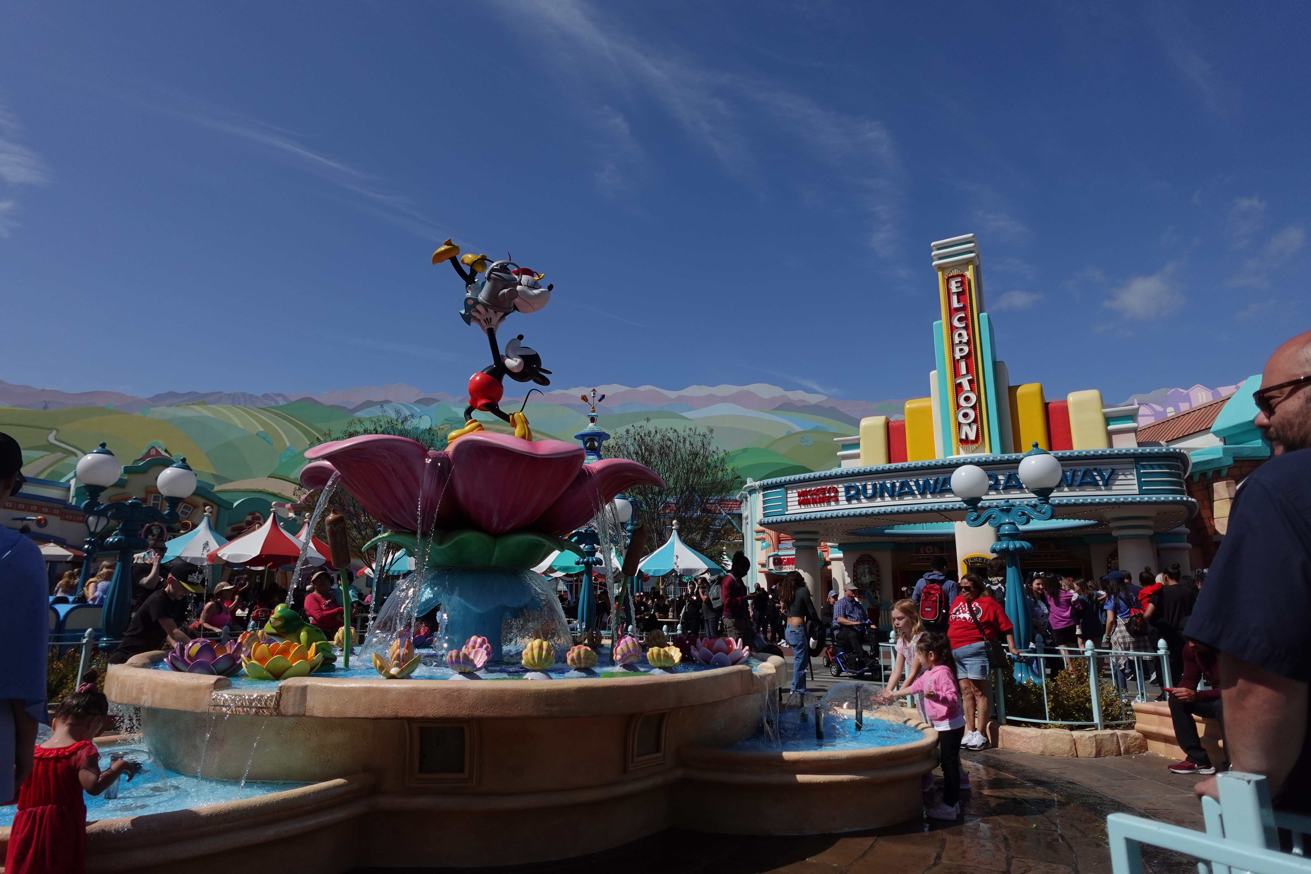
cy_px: 437
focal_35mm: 20
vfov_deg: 61.9
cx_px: 656
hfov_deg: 84.0
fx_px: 728
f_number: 2
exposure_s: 1/10000
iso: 125
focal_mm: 7.6
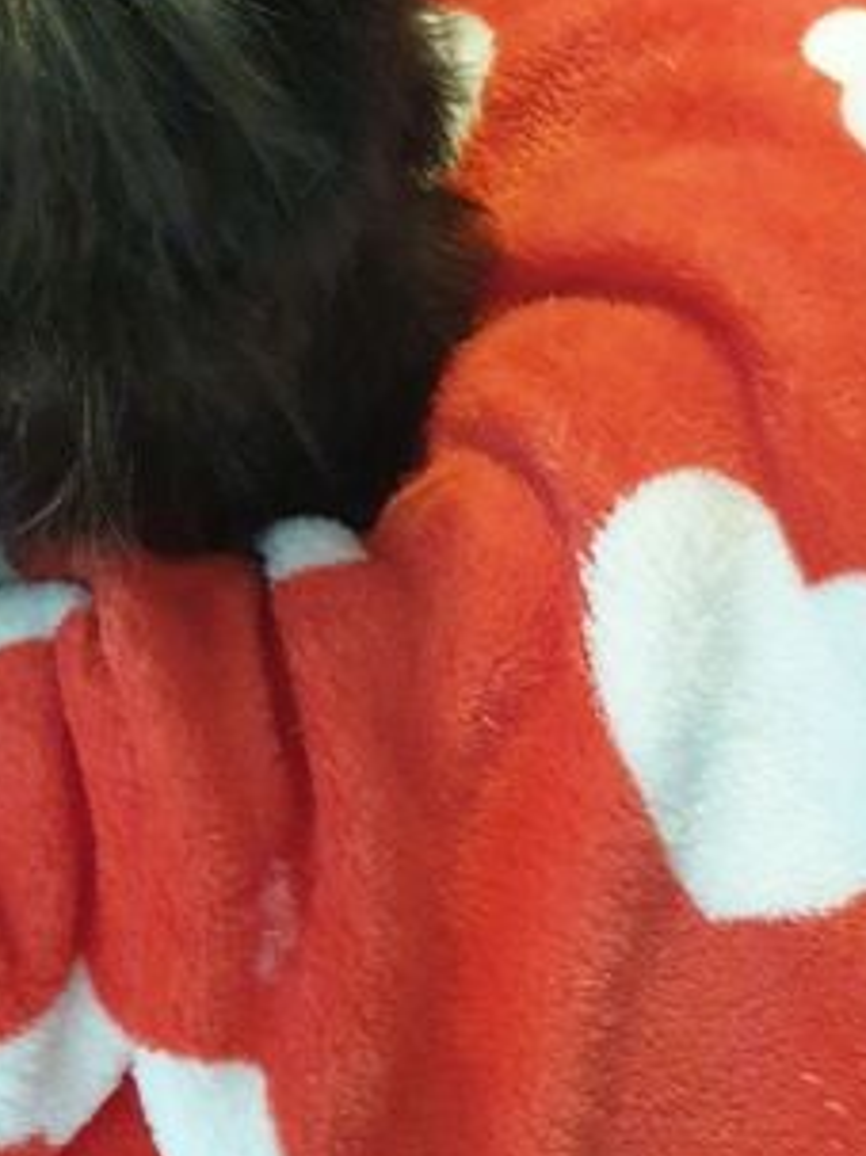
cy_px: 198
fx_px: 1836
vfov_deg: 33.7
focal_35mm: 55
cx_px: 92
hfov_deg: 25.7
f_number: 2.4
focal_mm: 4.3
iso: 800
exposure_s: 1/33
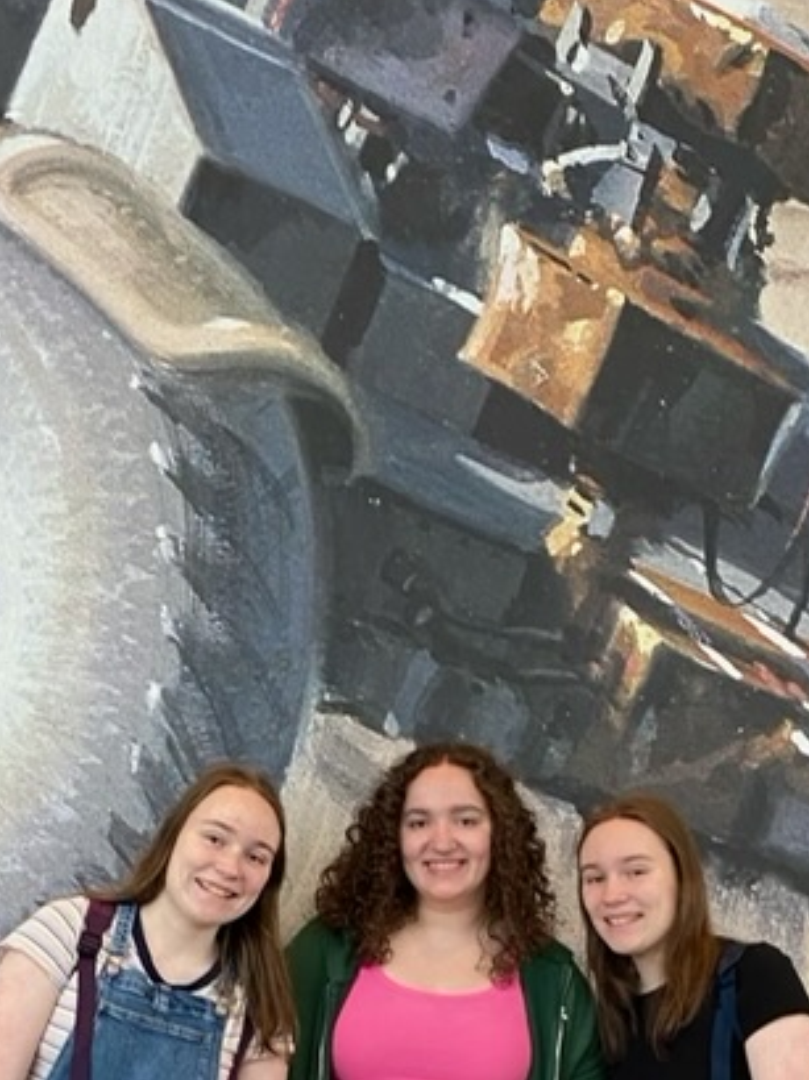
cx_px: 279
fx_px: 2028
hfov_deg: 22.5
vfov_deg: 28.8
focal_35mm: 65
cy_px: 956
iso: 125
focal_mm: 4.25
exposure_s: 1/60
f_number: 1.8
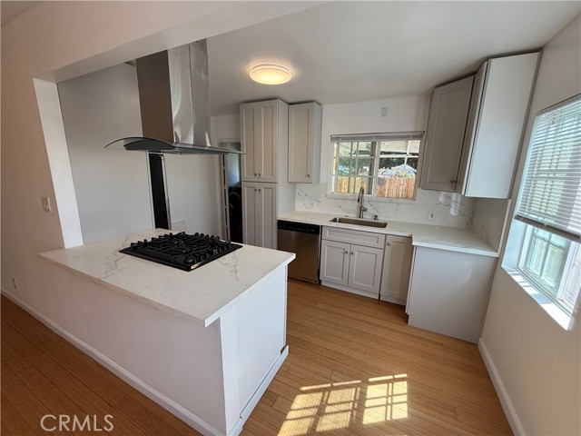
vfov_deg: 85.7
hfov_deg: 102.1
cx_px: 290
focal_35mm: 14
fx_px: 235
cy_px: 218
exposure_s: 1/120
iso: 64
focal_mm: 2.22
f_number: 2.2
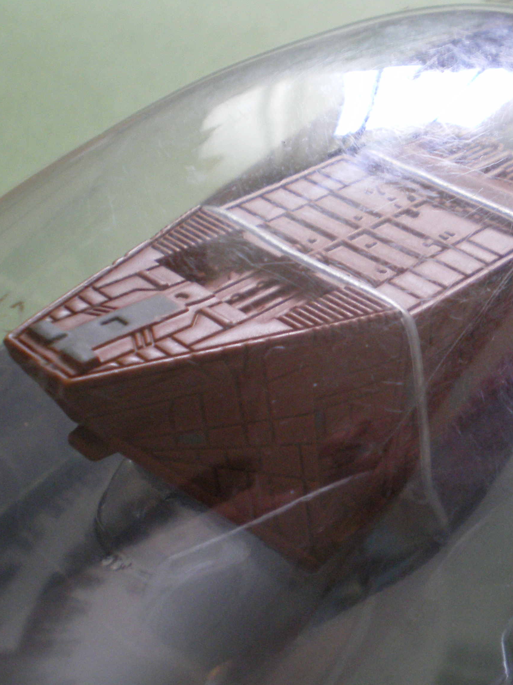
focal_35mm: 59
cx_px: 418
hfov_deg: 24.4
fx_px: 1166
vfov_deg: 32.7
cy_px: 341
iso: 320
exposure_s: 1/30
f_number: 3.5
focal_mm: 7.4
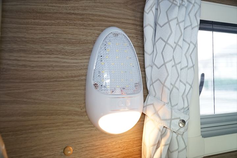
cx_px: 118
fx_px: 257
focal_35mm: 39
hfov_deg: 49.6
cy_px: 79
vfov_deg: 34.2
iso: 1600
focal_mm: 26
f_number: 4
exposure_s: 1/60
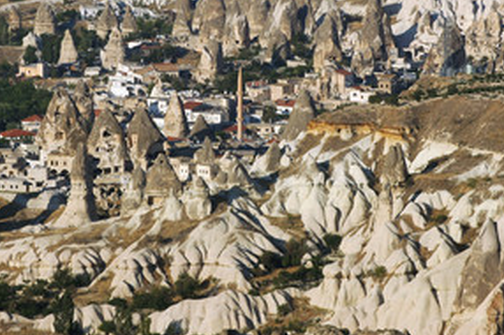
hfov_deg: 4.7
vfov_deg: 3.1
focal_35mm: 441
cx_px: 251
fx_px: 6167
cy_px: 93
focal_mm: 200
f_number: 8
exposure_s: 1/640
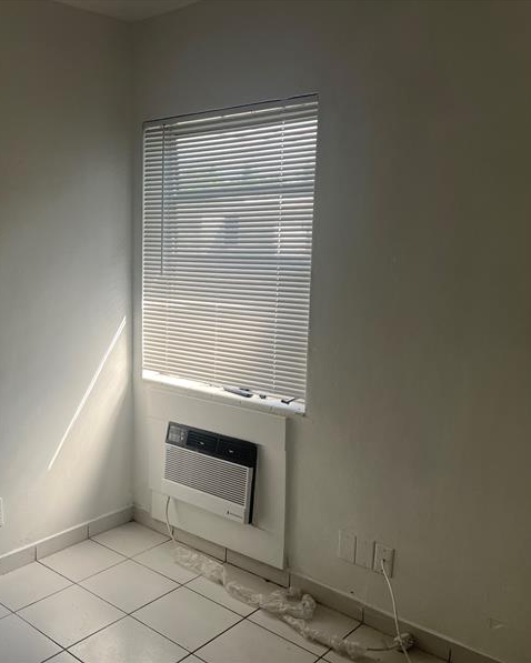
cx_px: 99
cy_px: 331
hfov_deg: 41.3
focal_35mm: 34
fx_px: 668
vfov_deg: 52.8
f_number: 1.6
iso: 40
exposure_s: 1/122
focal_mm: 5.1
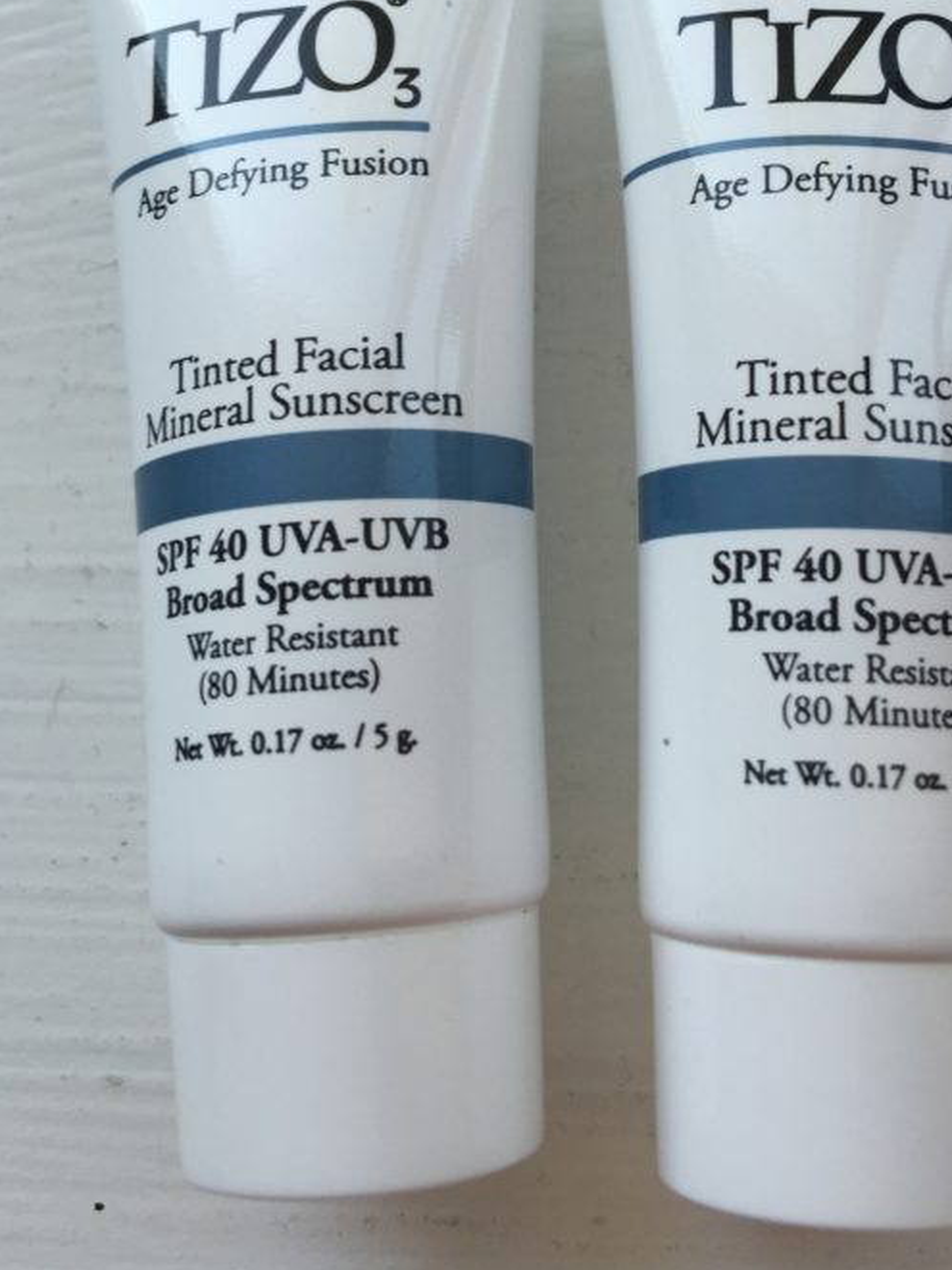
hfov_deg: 32.1
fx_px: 1650
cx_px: 567
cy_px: 308
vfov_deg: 40.8
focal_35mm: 45
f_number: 2.2
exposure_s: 1/60
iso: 32
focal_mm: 4.15
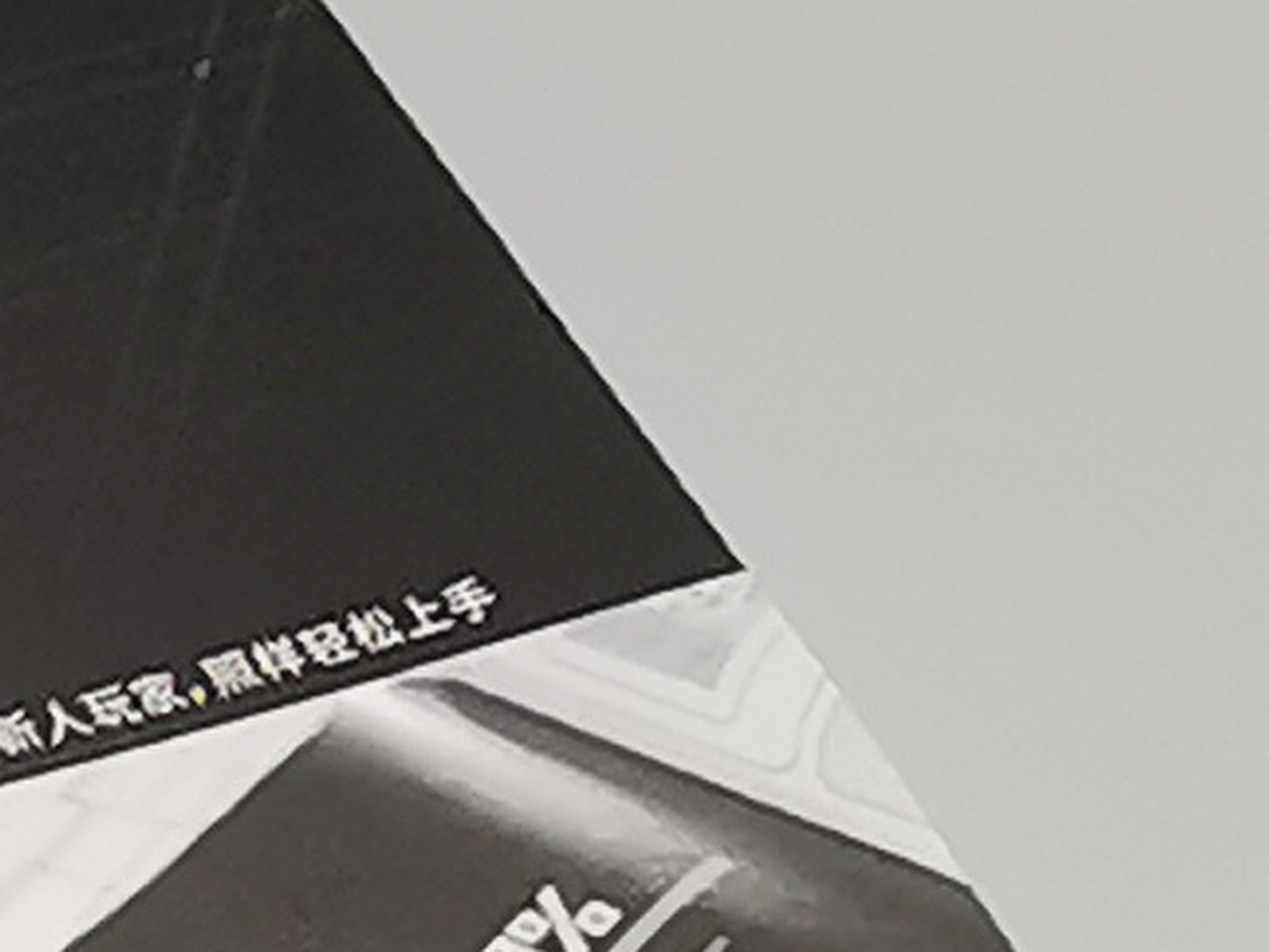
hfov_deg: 6.0
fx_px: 11144
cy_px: 1582
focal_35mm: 304
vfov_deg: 4.8
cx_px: -2528
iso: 160
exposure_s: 1/100
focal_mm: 5.58
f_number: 1.8
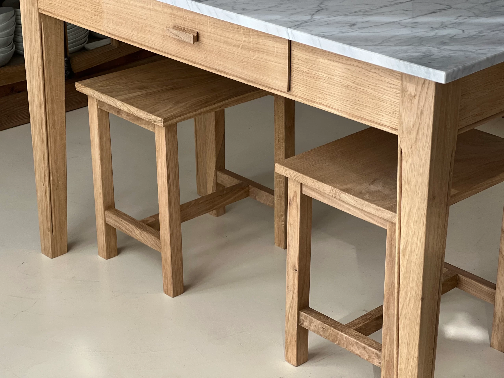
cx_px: 252
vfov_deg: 19.1
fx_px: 1121
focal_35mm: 77
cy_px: 189
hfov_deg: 25.3
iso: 64
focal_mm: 9
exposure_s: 1/121
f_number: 2.8
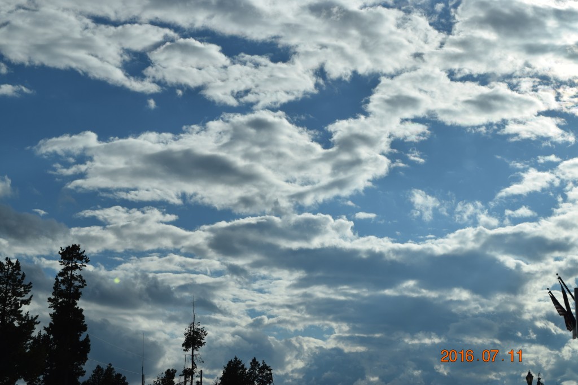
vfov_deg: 18.9
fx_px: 1156
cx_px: 289
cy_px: 192
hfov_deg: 28.1
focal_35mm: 72
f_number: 14
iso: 200
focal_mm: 48
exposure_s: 1/800
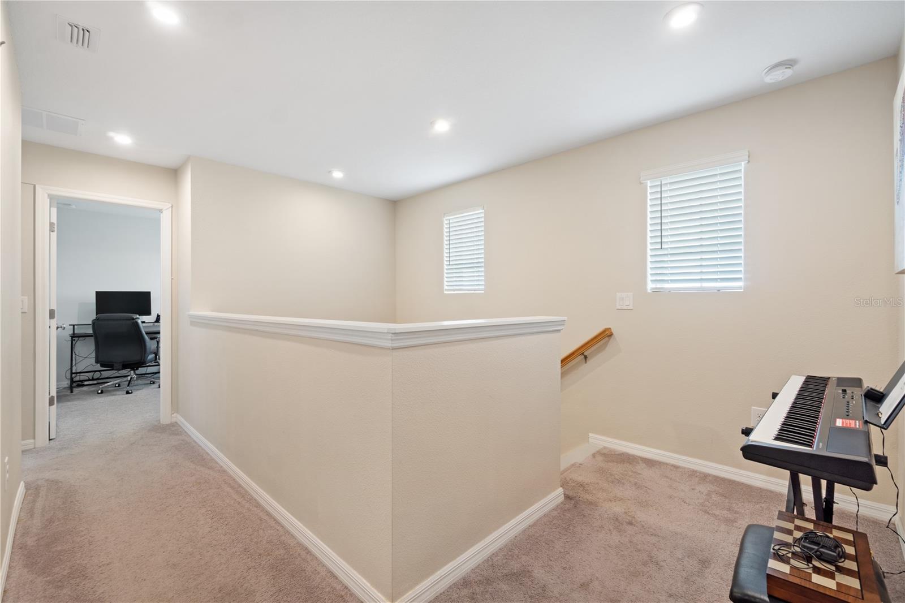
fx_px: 377
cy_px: 302
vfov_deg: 77.3
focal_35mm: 15
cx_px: 452
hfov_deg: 100.4
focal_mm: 10
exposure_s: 1/1.67
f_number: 8
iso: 100
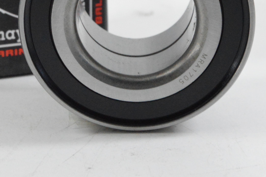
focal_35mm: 312
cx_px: 45
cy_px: -31
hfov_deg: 6.6
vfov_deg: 4.4
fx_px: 2306
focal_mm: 75
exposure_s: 1/100
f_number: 8
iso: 3200
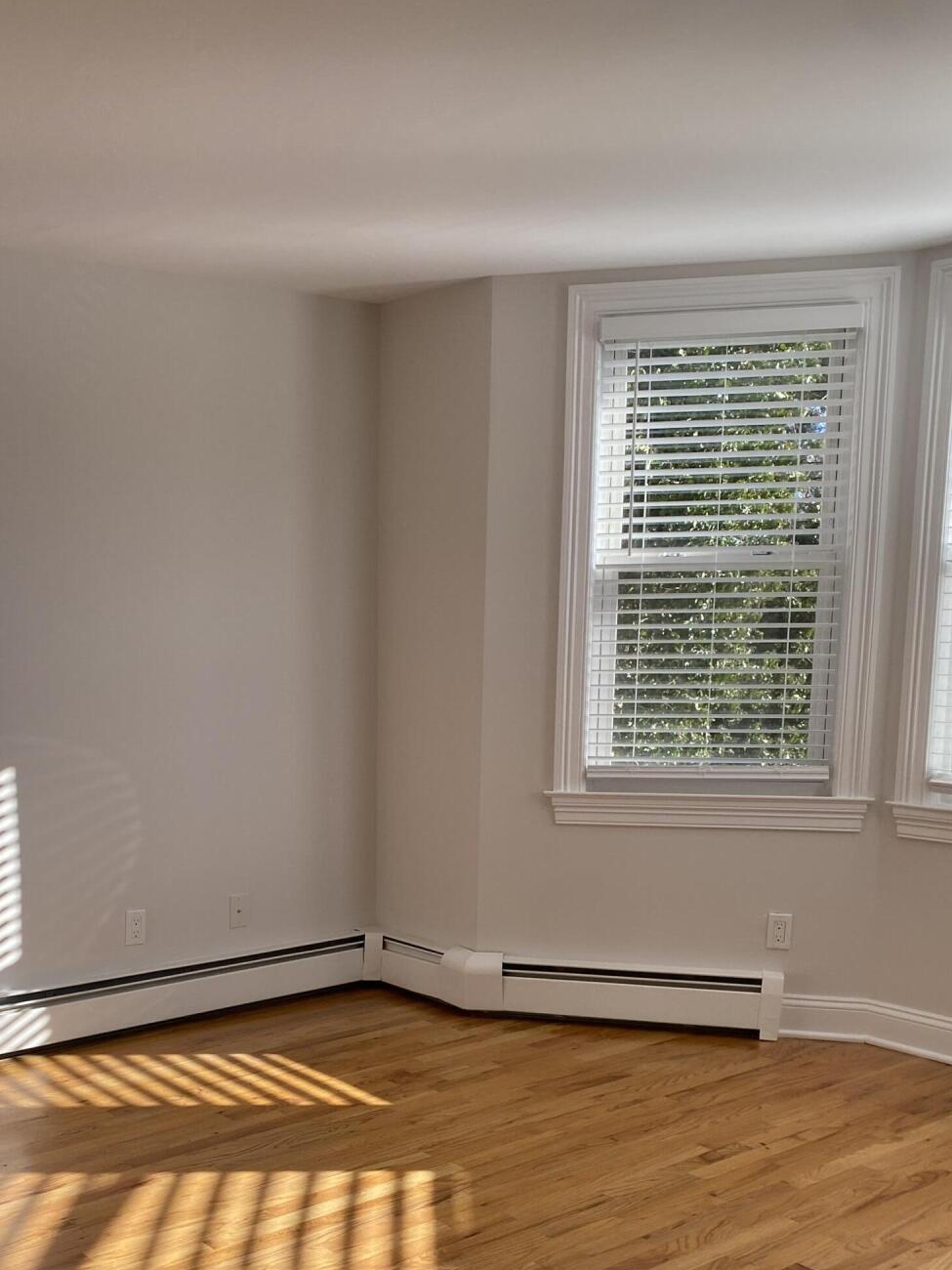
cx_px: 310
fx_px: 1467
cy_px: 890
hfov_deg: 35.6
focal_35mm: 40
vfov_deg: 45.8
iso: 32
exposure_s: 1/451
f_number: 1.8
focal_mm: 4.25
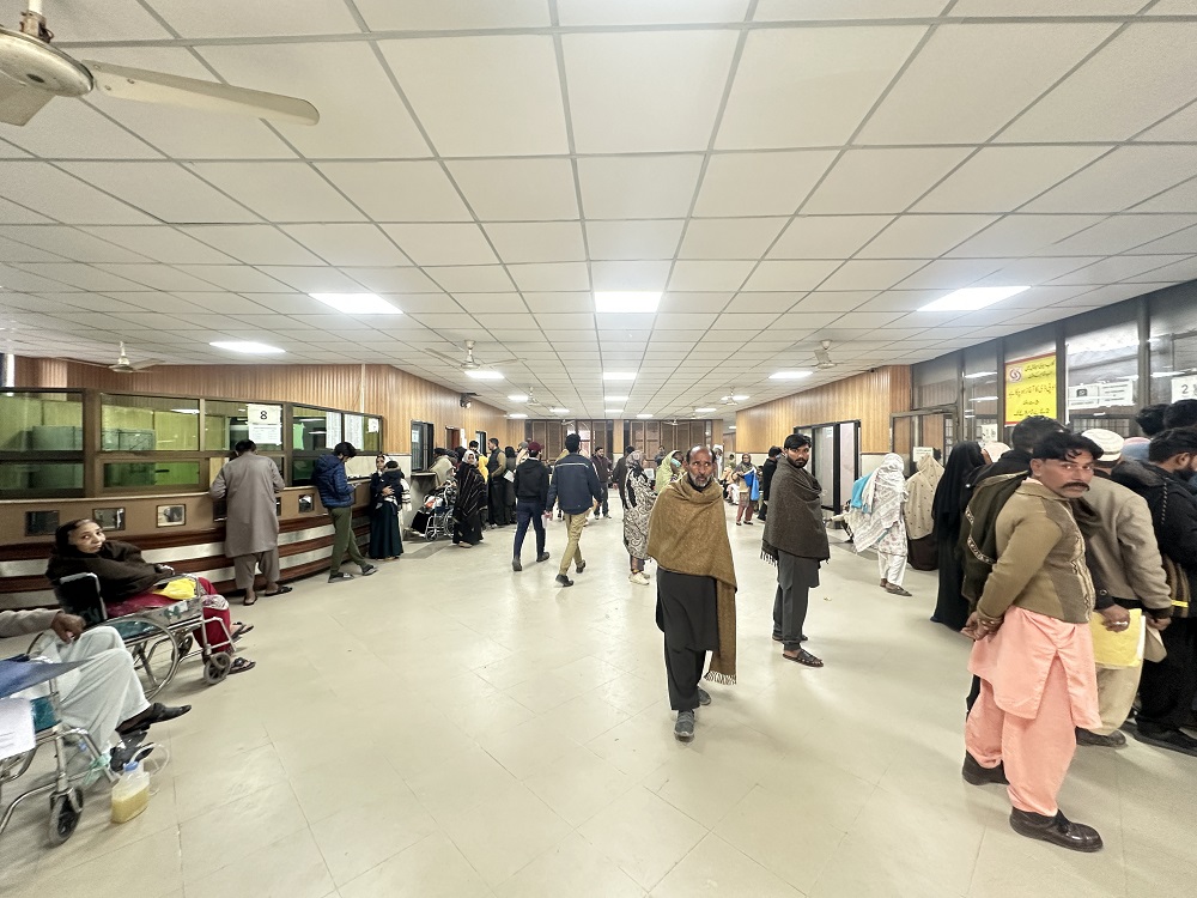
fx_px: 484
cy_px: 449
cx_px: 598
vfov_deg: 85.7
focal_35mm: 14
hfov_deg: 102.1
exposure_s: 1/50
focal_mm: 2.22
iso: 250
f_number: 2.2
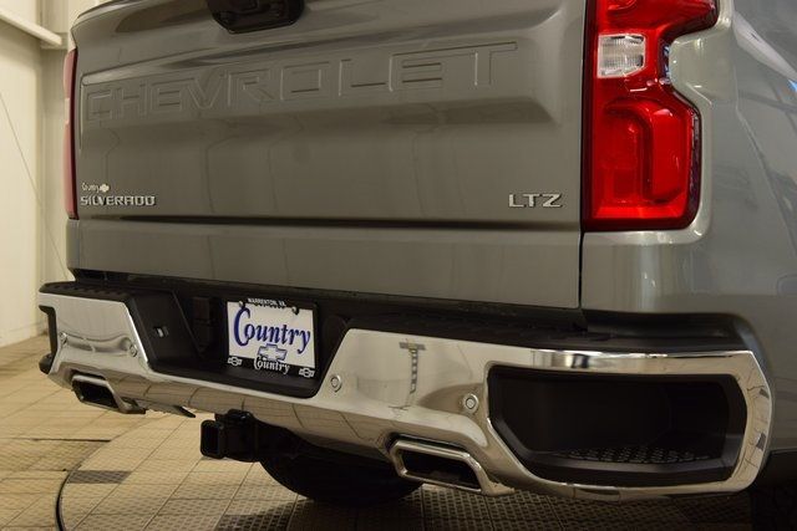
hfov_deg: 36.9
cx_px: 398
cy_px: 266
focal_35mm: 54
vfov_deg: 25.1
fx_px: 1196
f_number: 6.3
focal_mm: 36
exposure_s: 1/15
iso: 400
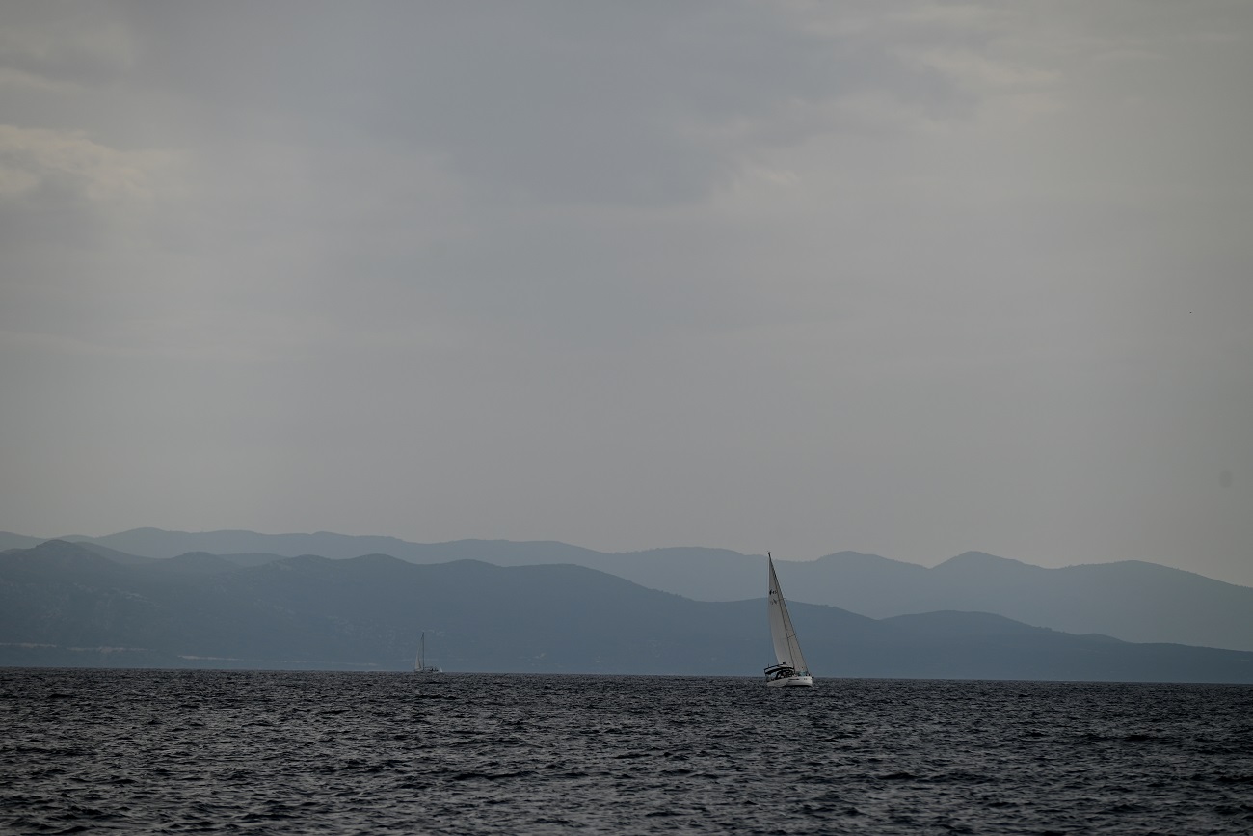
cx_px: 626
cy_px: 418
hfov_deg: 11.4
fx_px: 6265
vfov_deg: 7.6
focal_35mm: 180
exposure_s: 1/1250
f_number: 6.3
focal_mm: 180
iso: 100
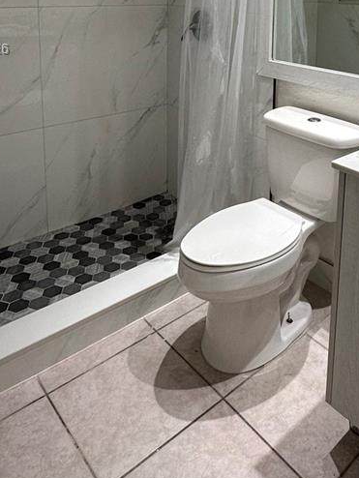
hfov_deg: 40.7
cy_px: 50
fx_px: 470
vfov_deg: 48.4
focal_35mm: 34
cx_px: 265
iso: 125
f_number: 2.2
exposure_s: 1/120
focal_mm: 2.22
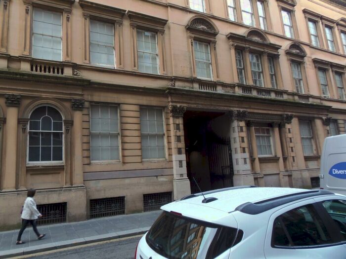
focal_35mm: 24
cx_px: 173
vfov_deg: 56.8
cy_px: 130
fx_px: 240
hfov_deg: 71.6
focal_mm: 4.3
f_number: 2.9
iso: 64
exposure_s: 1/60
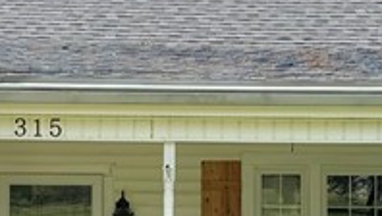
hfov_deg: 15.9
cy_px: 220
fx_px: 1369
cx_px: 152
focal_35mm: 135
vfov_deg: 9.0
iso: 80
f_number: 1.78
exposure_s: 1/2833
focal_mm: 6.76
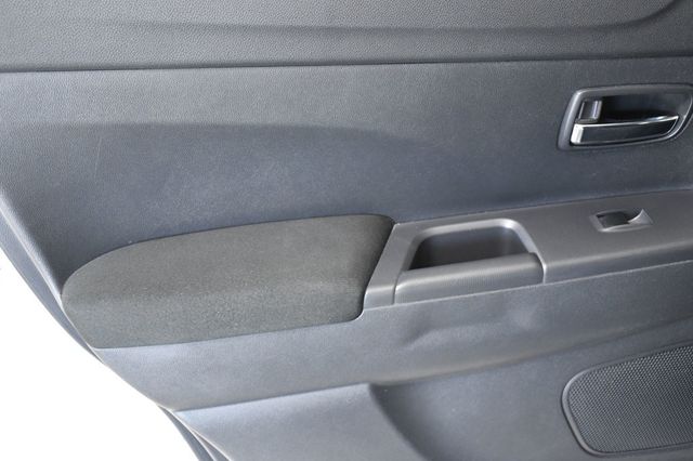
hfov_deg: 35.1
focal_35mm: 57
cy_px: 230
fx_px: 1097
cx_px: 346
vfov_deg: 23.8
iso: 2500
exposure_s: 1/80
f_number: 4.5
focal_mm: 38
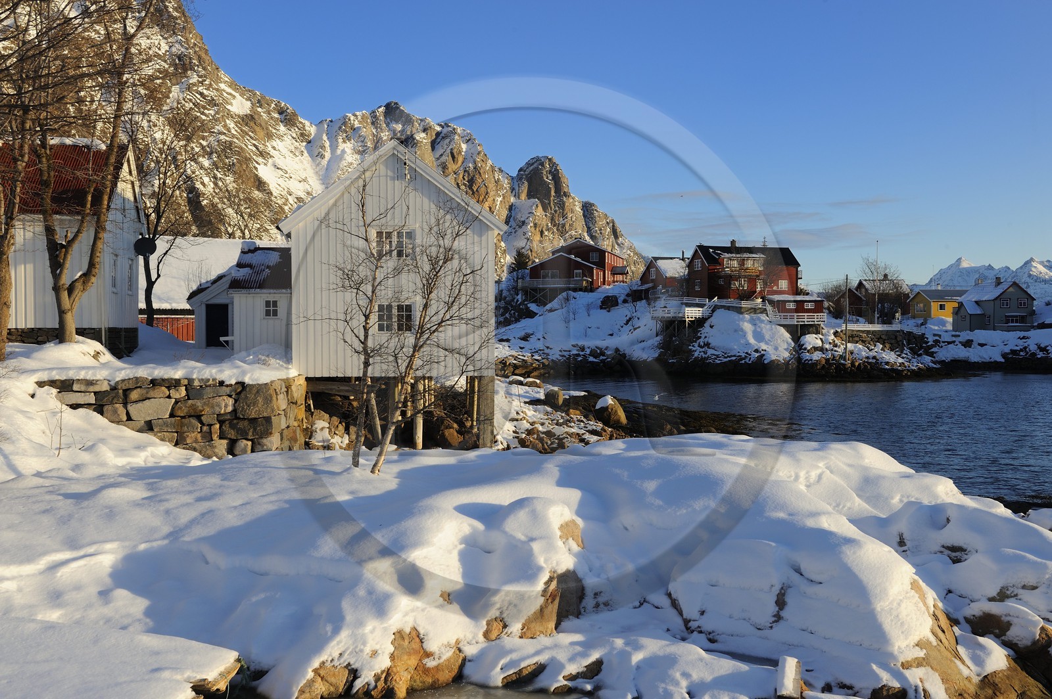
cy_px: 350
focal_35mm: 38
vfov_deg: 35.0
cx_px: 526
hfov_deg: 50.7
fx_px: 1110
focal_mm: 38
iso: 200
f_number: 11
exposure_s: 1/160
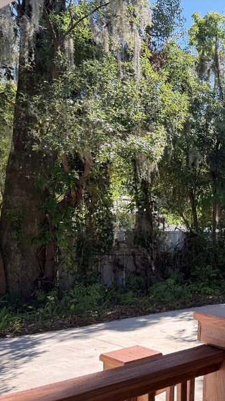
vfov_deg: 46.0
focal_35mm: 44
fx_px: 467
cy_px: 252
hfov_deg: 23.5
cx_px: 301
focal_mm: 6.76
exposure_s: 1/728
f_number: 1.78
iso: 100
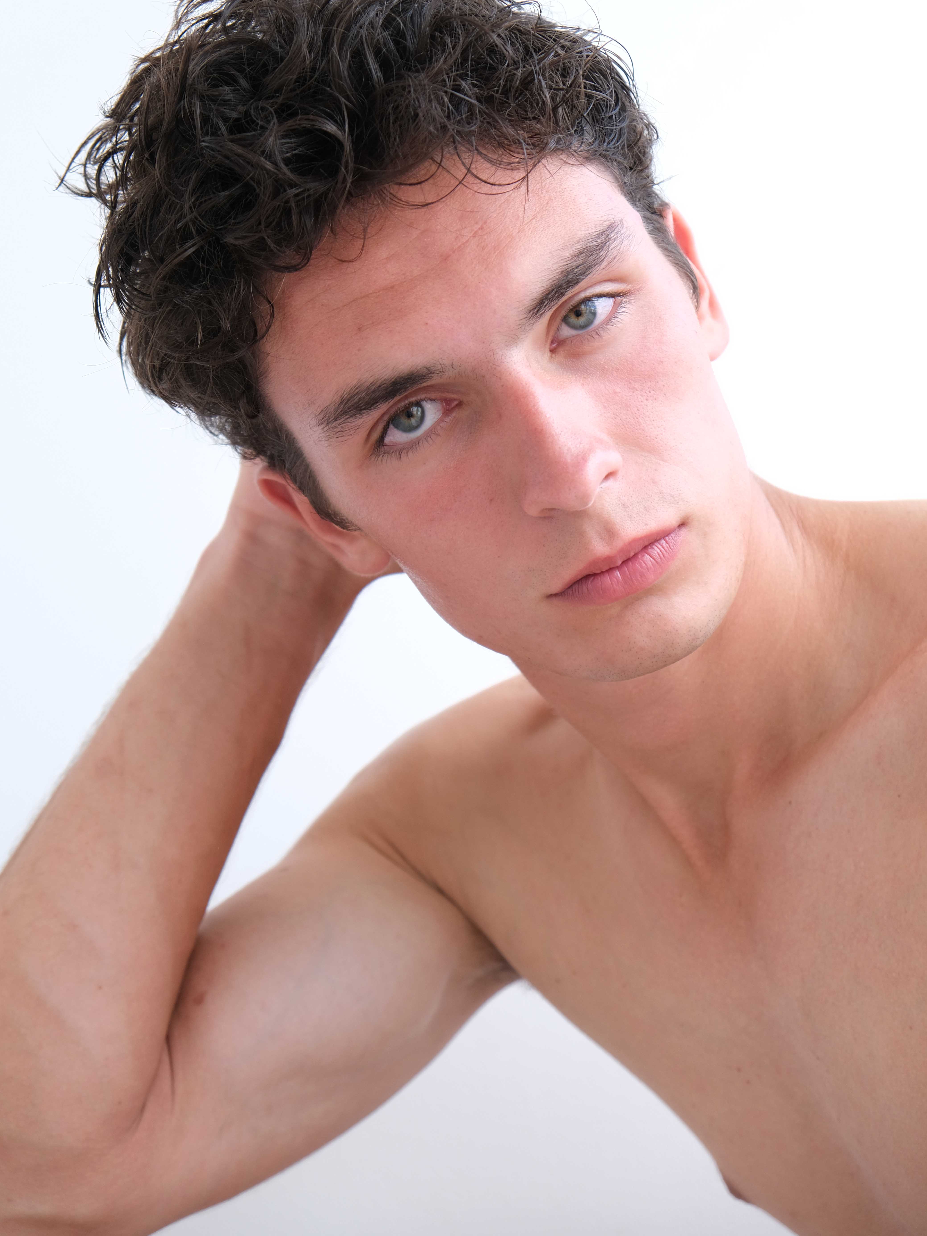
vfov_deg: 21.8
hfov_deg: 16.4
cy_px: 561
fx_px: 3213
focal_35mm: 90
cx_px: 464
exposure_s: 1/125
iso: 400
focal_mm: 55
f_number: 4.5
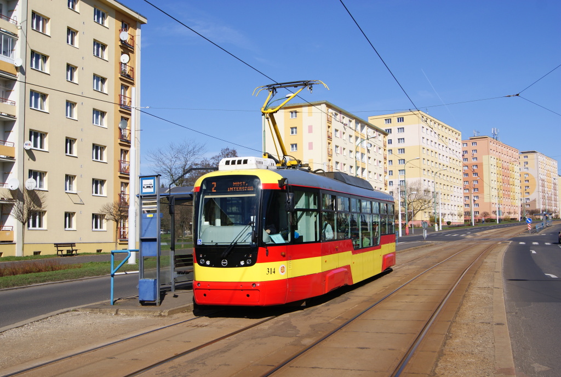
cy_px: 188
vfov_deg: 16.6
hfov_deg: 24.6
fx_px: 1289
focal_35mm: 82
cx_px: 280
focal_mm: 55
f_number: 9
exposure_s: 1/400
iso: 100
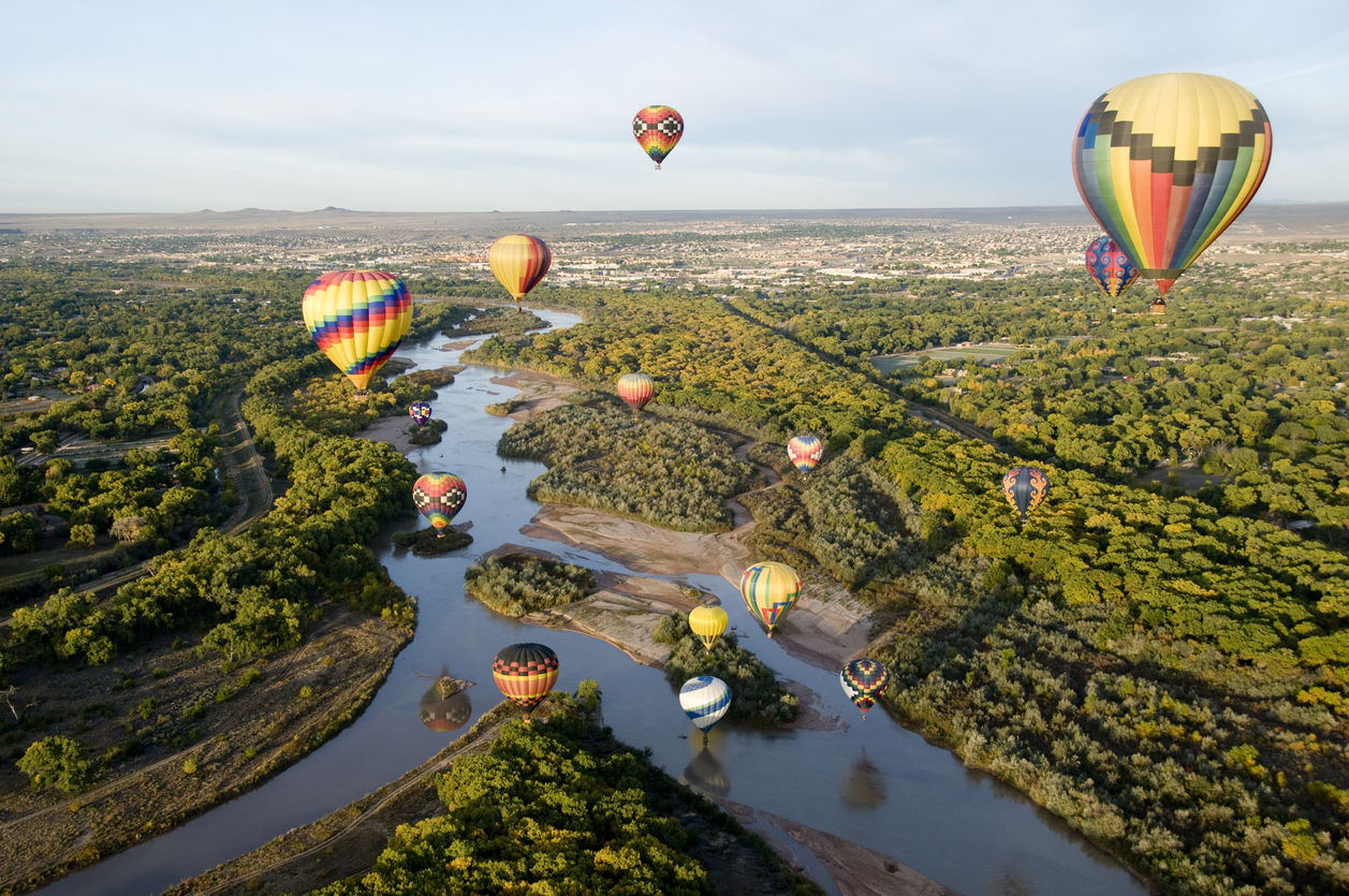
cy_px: 448
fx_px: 1460
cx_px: 674
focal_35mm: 39
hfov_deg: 49.6
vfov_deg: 34.1
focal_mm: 26
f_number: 5.6
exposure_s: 1/200
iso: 200
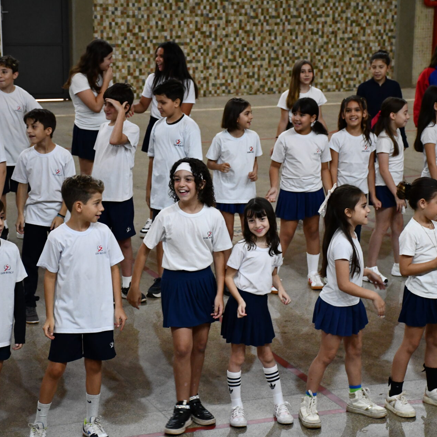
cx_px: 239
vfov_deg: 17.4
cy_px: 218
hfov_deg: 17.4
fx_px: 1428
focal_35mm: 100
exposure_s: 1/125
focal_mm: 52
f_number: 4.8
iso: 3200
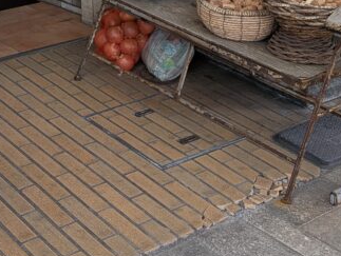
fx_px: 750
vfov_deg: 17.8
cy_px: -103
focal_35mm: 76
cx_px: 43
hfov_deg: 25.0
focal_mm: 4.53
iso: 28
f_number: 1.7
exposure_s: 1/230
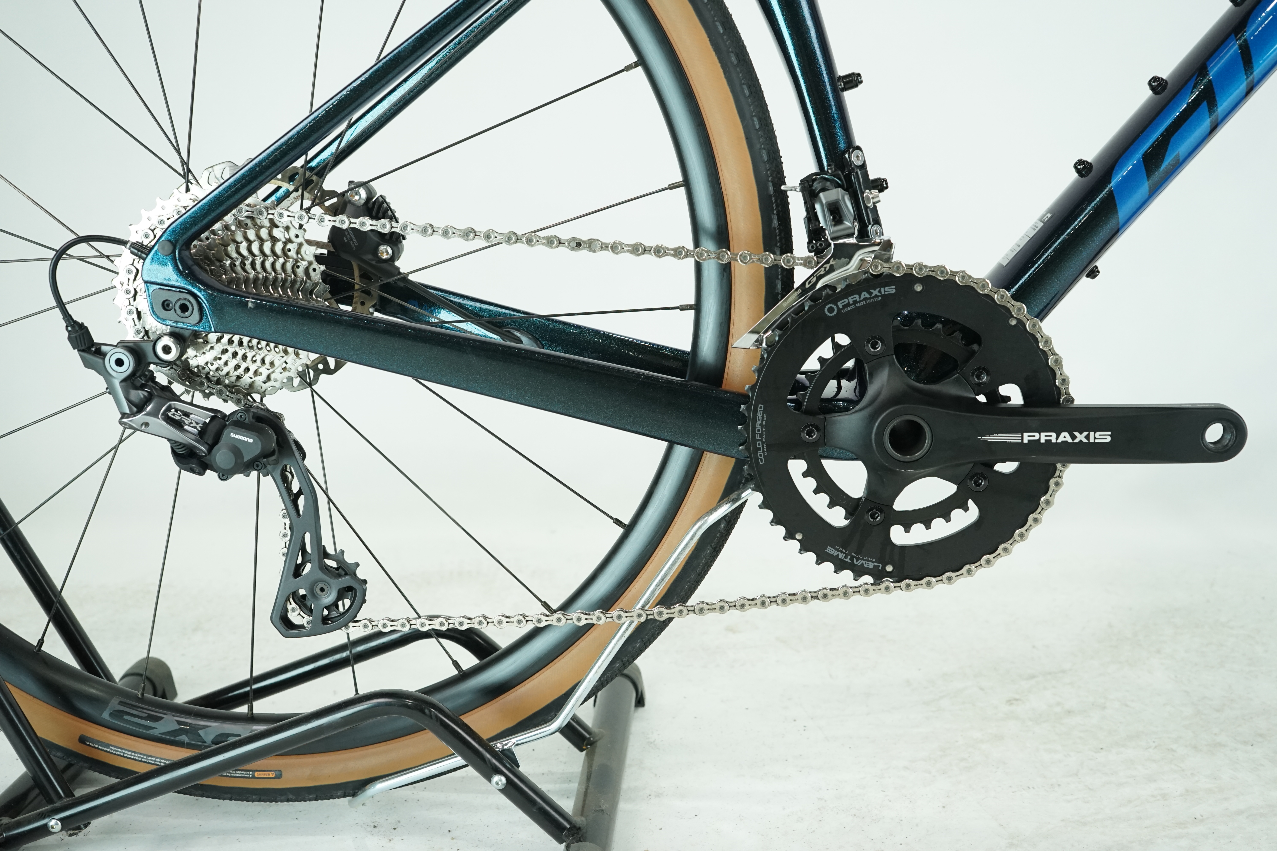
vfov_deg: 35.9
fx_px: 1312
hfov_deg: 51.9
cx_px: 638
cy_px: 426
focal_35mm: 37
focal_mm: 37
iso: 1600
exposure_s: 1/200
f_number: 5.6
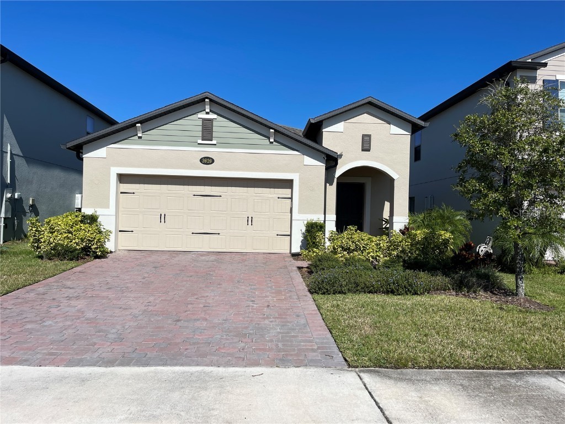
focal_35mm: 25
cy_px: 212
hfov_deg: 69.4
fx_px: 408
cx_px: 282
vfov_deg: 54.9
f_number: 1.6
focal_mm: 5.1
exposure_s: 1/7407
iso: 32
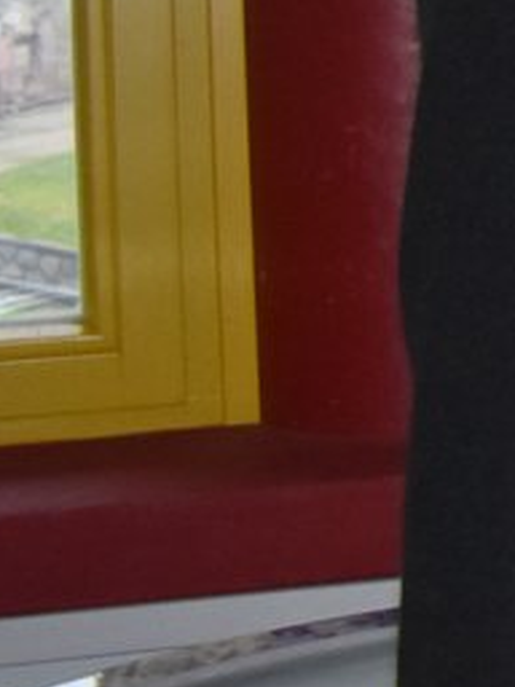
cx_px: 2615
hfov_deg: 5.5
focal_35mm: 203
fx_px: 4027
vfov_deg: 9.5
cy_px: -323
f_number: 3.5
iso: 1100
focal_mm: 18
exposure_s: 1/60
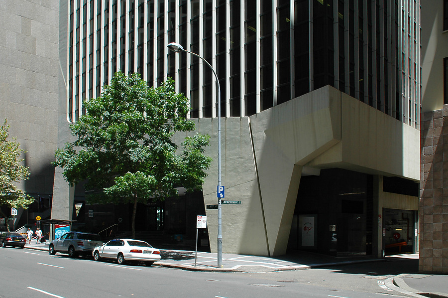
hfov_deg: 57.3
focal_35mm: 33
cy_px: 149
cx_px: 224
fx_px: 410
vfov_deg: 39.9
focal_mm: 22
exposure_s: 1/320
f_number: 9
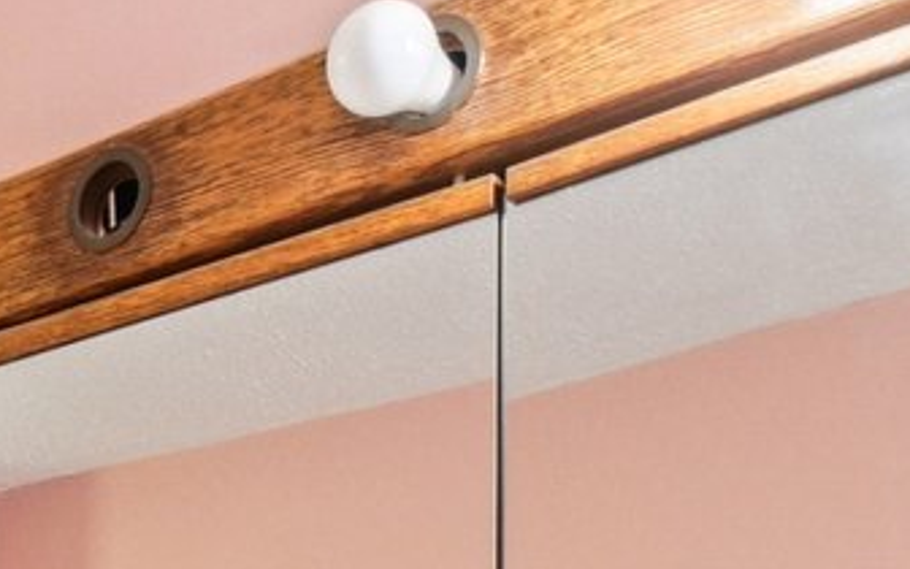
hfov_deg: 19.7
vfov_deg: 11.6
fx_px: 2306
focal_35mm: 93
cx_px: -404
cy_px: 1356
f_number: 8
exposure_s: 1/6
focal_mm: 10
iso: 400
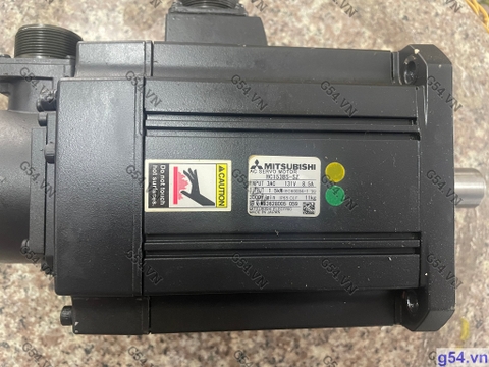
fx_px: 367
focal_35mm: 26
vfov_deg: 53.1
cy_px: 184
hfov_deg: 67.3
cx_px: 244
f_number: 1.6
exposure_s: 1/33
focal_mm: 4.2
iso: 400
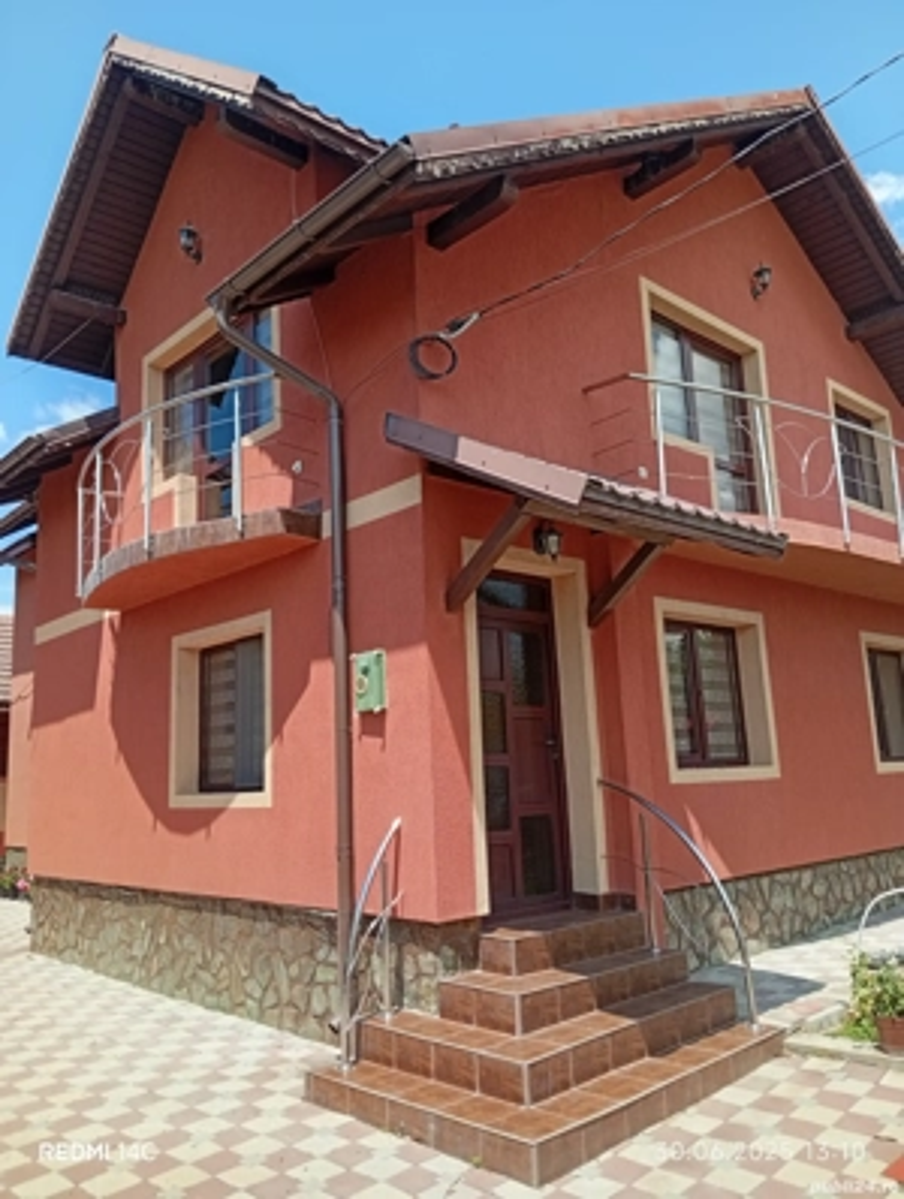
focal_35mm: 27
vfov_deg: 65.2
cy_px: 600
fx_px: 937
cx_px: 452
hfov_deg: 51.5
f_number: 1.8
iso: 50
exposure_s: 1/304
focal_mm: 3.98
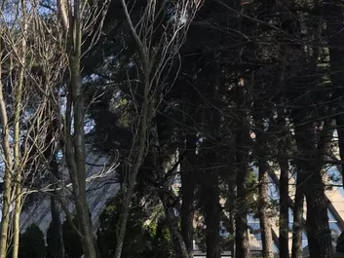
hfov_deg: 13.1
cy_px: 272
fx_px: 1243
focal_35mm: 125
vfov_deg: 11.7
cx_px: -391
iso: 80
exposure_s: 1/3018
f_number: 1.7
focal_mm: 6.3
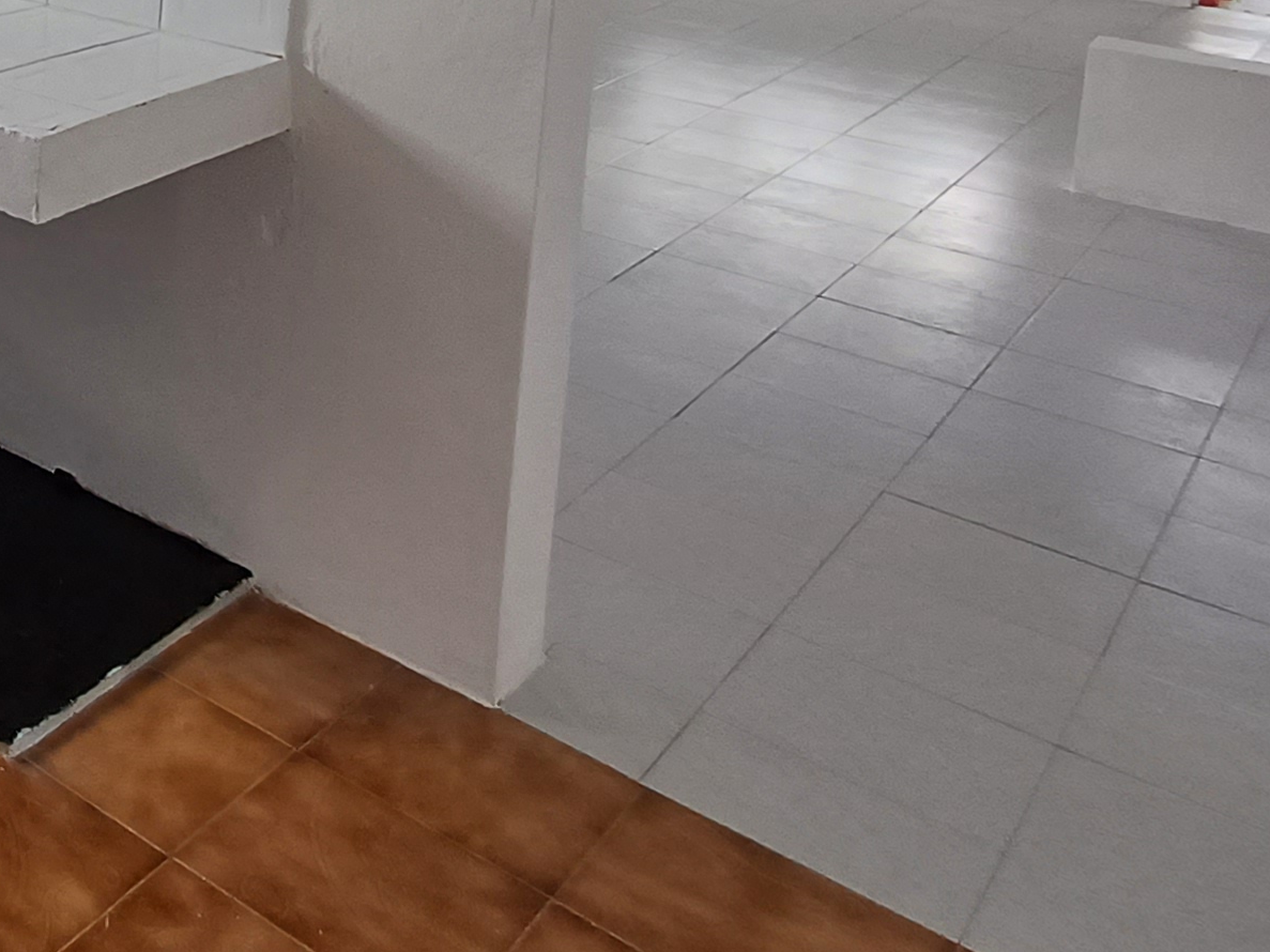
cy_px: -216
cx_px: -440
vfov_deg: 28.3
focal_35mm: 44
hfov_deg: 31.4
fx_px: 1614
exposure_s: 1/100
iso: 80
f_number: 2.2
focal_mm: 1.64
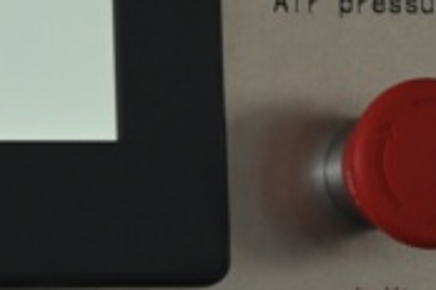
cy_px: 134
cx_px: -218
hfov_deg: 5.6
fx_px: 4384
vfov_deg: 3.8
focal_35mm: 362
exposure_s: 1/80
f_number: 9
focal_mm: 70
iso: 1000
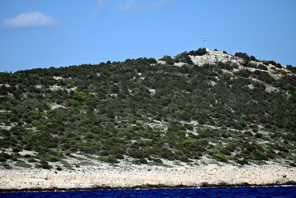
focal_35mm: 220
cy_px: 99
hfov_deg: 9.4
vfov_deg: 6.2
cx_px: 148
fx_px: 1809
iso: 140
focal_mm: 220
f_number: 5.6
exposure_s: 1/1000
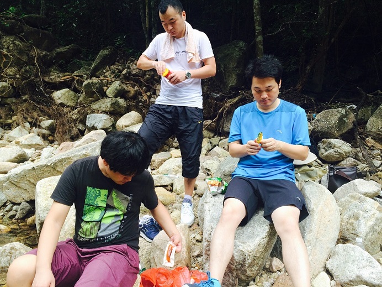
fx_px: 320
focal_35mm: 29
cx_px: 191
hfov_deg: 61.7
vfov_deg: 48.2
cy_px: 144
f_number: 2.2
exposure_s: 1/165
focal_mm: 4.15
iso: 32
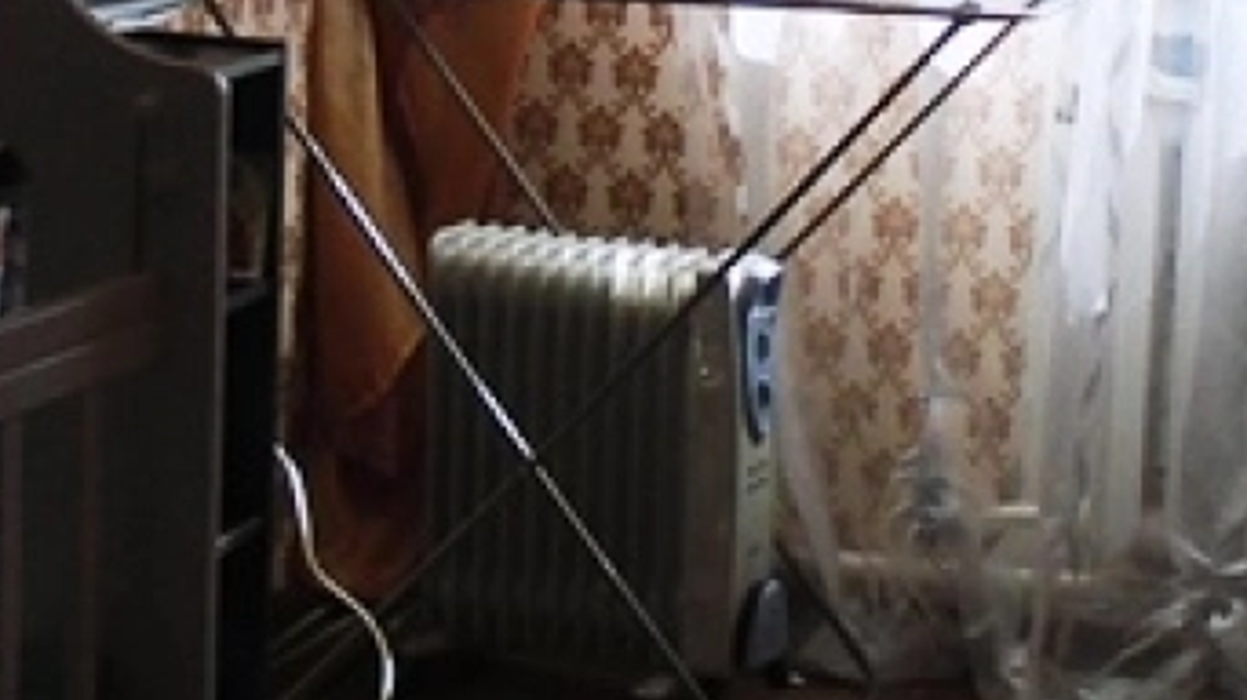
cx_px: 1010
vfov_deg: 11.3
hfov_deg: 20.3
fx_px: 3437
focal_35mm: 104
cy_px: -232
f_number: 3.2
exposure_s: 1/200
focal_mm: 4.6
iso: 100
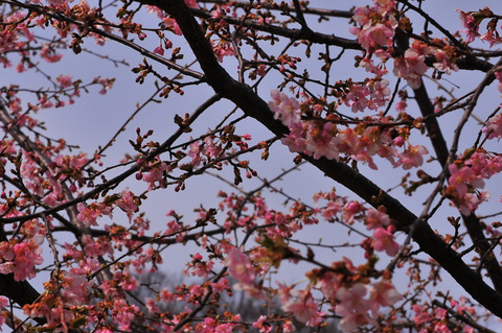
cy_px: 188
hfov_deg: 20.4
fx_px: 1393
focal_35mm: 100
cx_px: 183
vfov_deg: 13.7
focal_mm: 50
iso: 200
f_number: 8
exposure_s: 1/2000
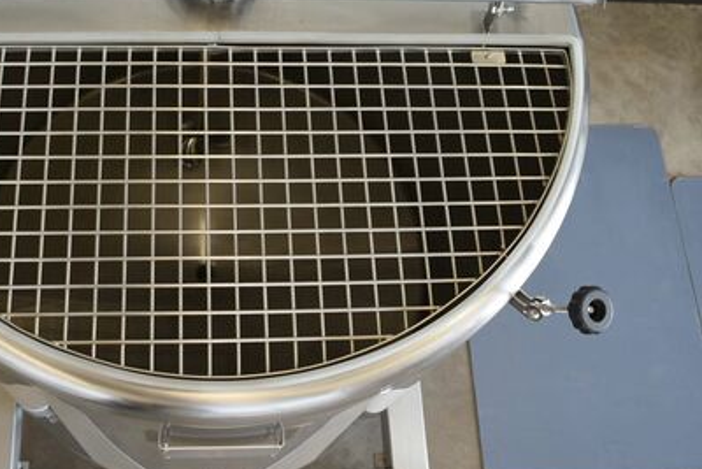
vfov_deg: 29.7
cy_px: 158
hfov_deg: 43.1
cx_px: 247
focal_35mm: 45
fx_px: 878
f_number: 4.5
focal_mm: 20
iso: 400
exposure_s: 1/80
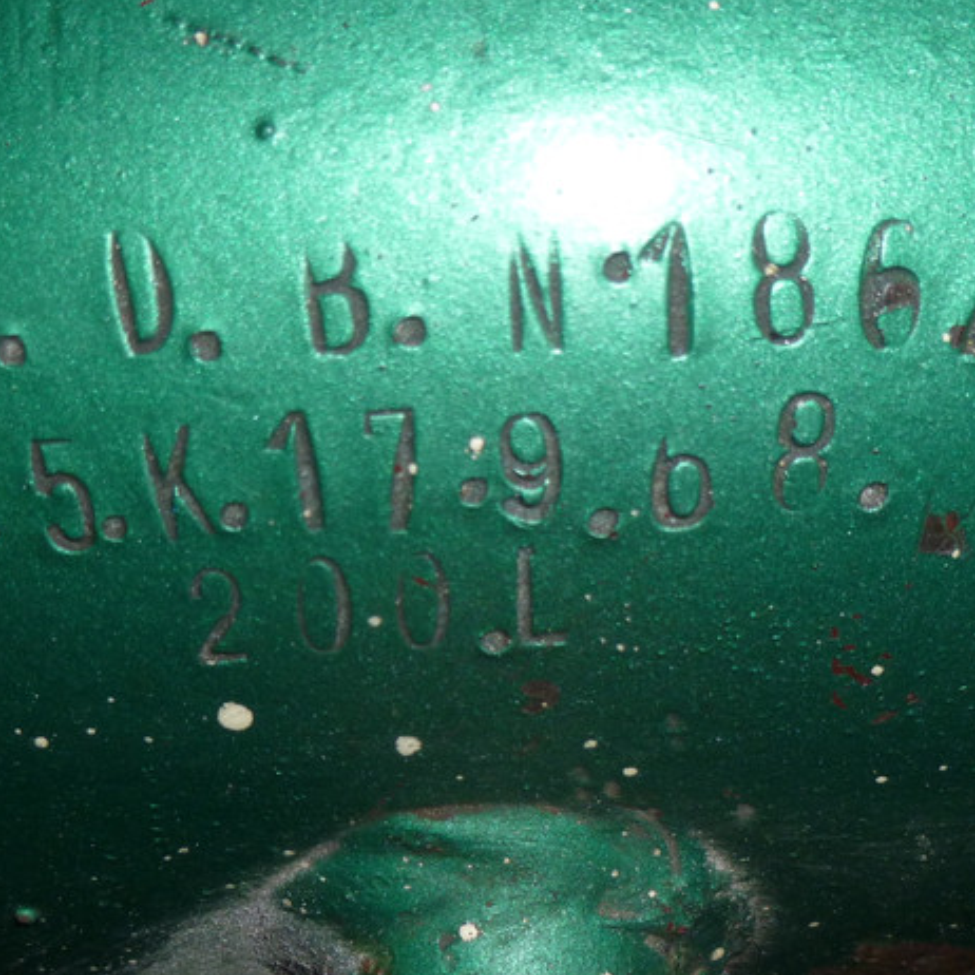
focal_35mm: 51
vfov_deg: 33.3
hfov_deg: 33.2
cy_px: 601
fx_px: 1625
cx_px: 339
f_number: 3.1
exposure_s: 1/60
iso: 100
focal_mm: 4.5
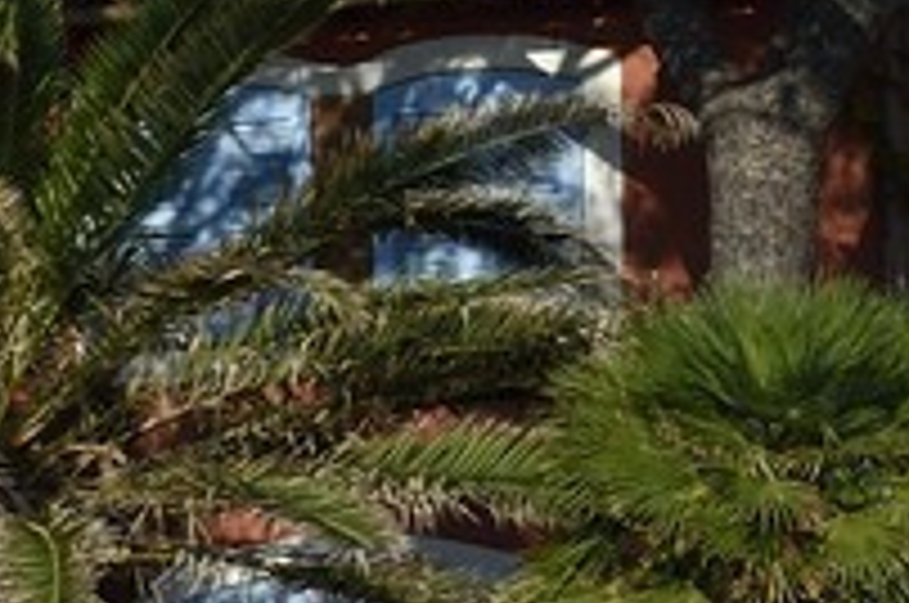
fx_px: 5798
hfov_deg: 7.2
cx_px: -2475
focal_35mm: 230
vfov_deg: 5.9
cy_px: 680
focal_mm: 29
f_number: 11
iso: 200
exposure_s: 1/320
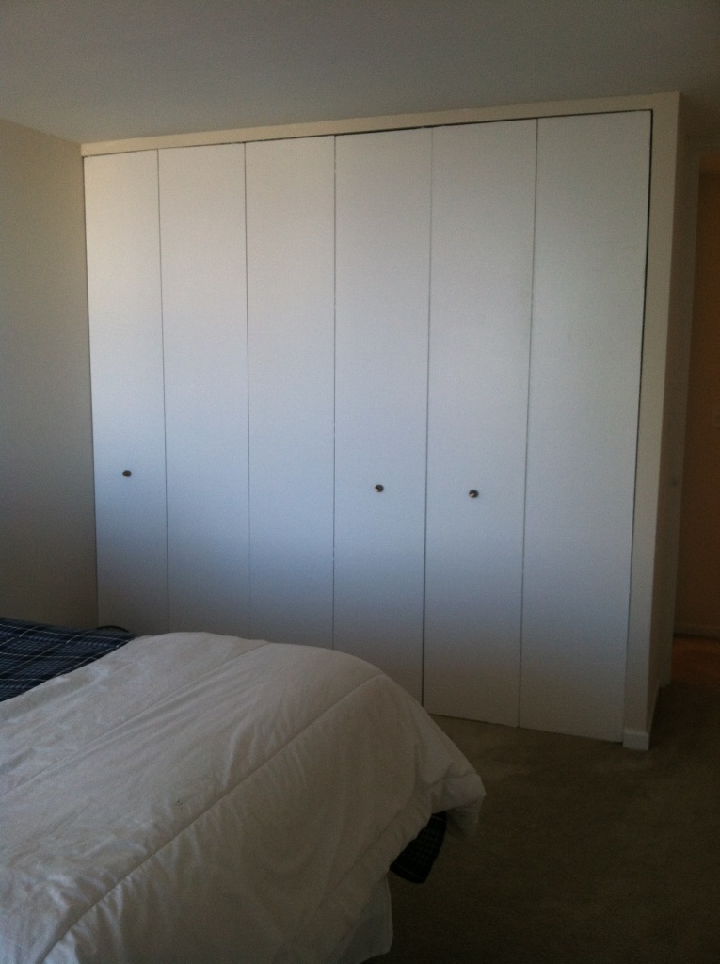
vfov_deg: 52.7
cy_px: 482
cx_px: 360
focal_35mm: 35
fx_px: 973
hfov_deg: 40.6
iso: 80
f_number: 2.8
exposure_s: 1/52
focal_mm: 3.85
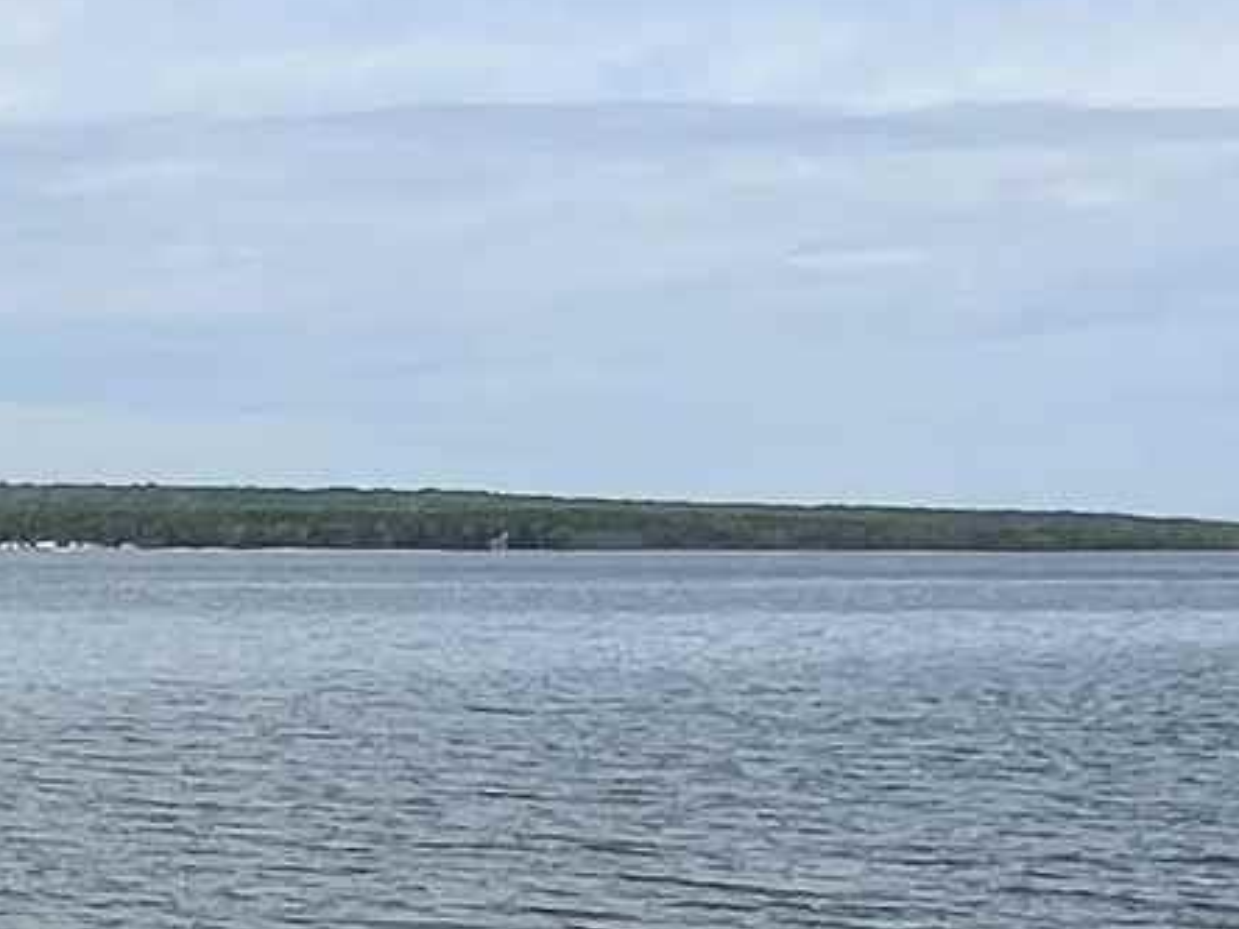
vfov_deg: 16.4
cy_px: 513
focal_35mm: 90
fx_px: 3221
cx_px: -117
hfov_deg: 20.7
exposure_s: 1/3125
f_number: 1.8
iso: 32
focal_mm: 1.57
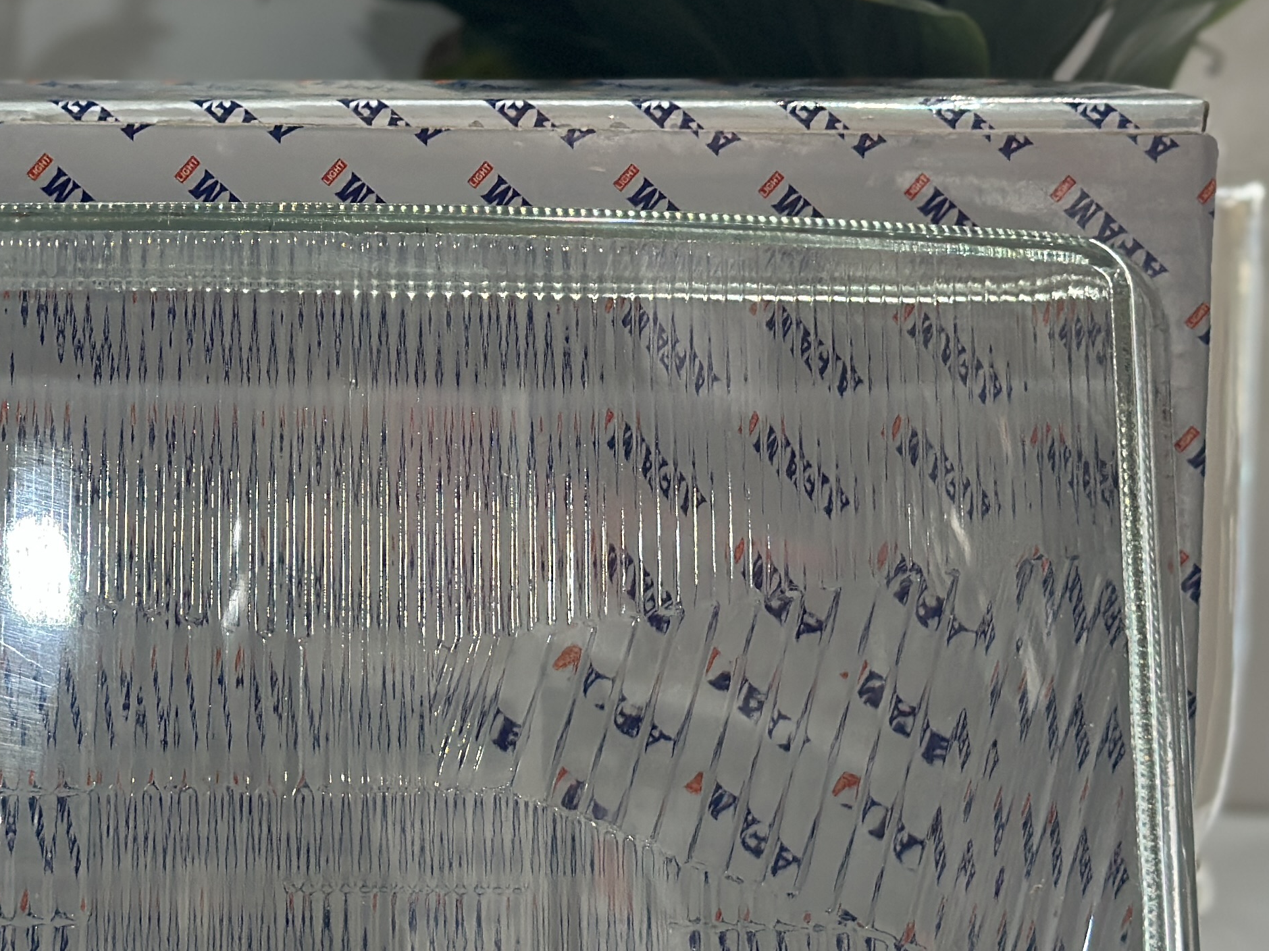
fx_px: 3776
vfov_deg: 14.3
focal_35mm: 103
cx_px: 360
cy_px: 331
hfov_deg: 19.0
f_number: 1.78
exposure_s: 1/121
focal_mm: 6.86
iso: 125
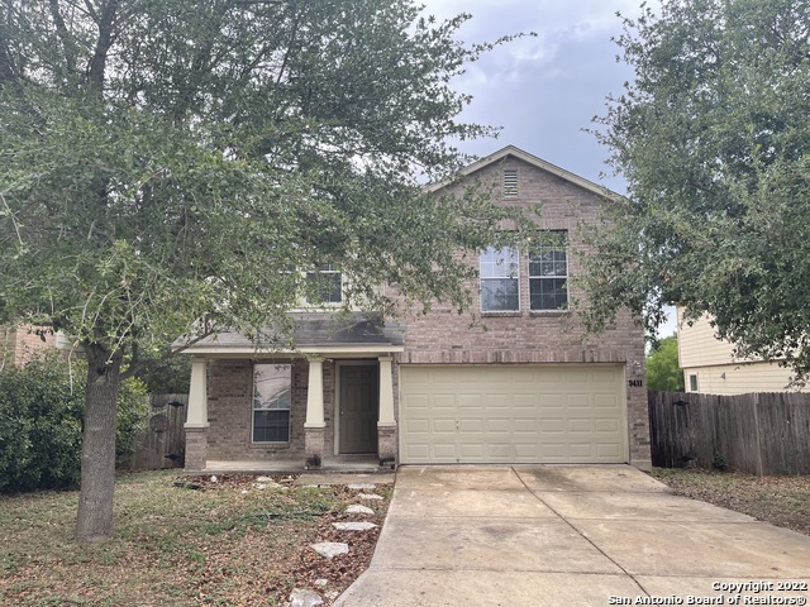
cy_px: 304
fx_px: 608
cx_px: 405
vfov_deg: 53.1
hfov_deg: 67.3
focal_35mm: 26
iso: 32
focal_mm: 5.1
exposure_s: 1/625
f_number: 1.6
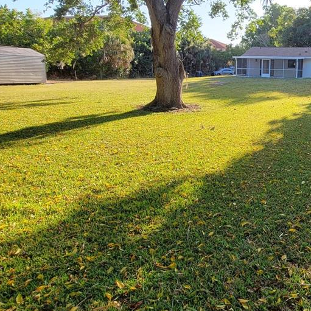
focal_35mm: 27
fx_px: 274
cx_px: 265
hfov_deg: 53.5
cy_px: 117
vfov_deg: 58.3
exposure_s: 1/326
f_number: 2.2
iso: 50
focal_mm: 2.2
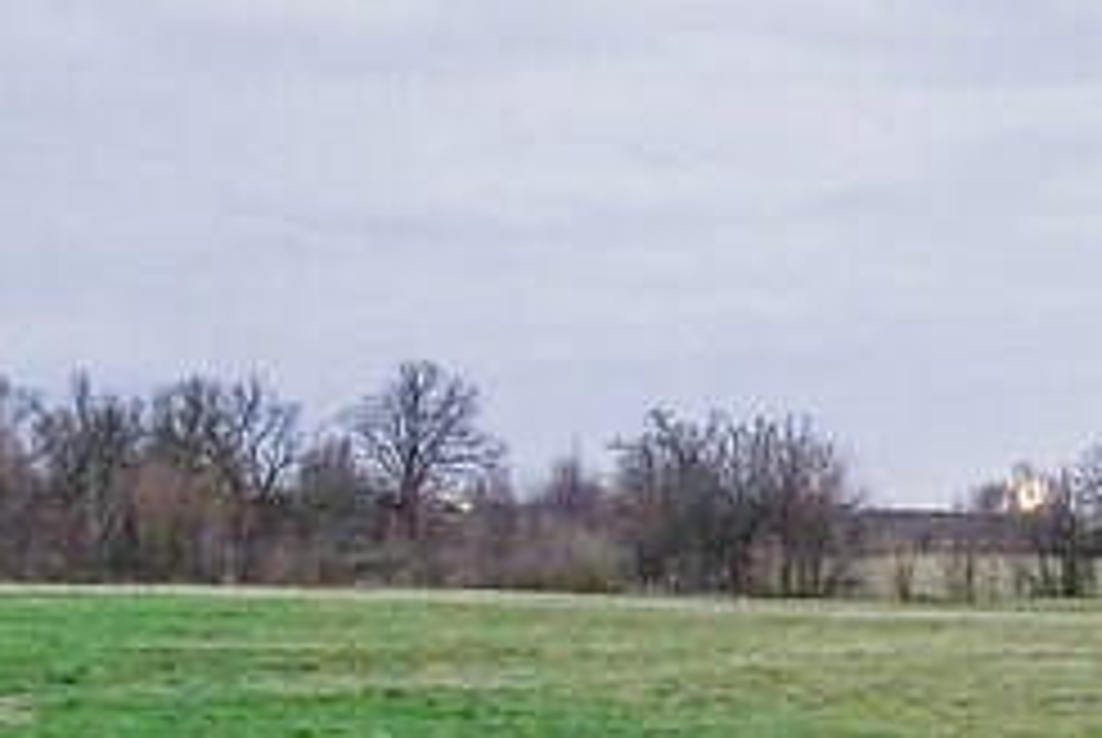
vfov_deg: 9.4
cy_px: 565
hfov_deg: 12.6
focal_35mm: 146
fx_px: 4474
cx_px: 2083
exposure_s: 1/8
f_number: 9
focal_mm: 35
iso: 1250
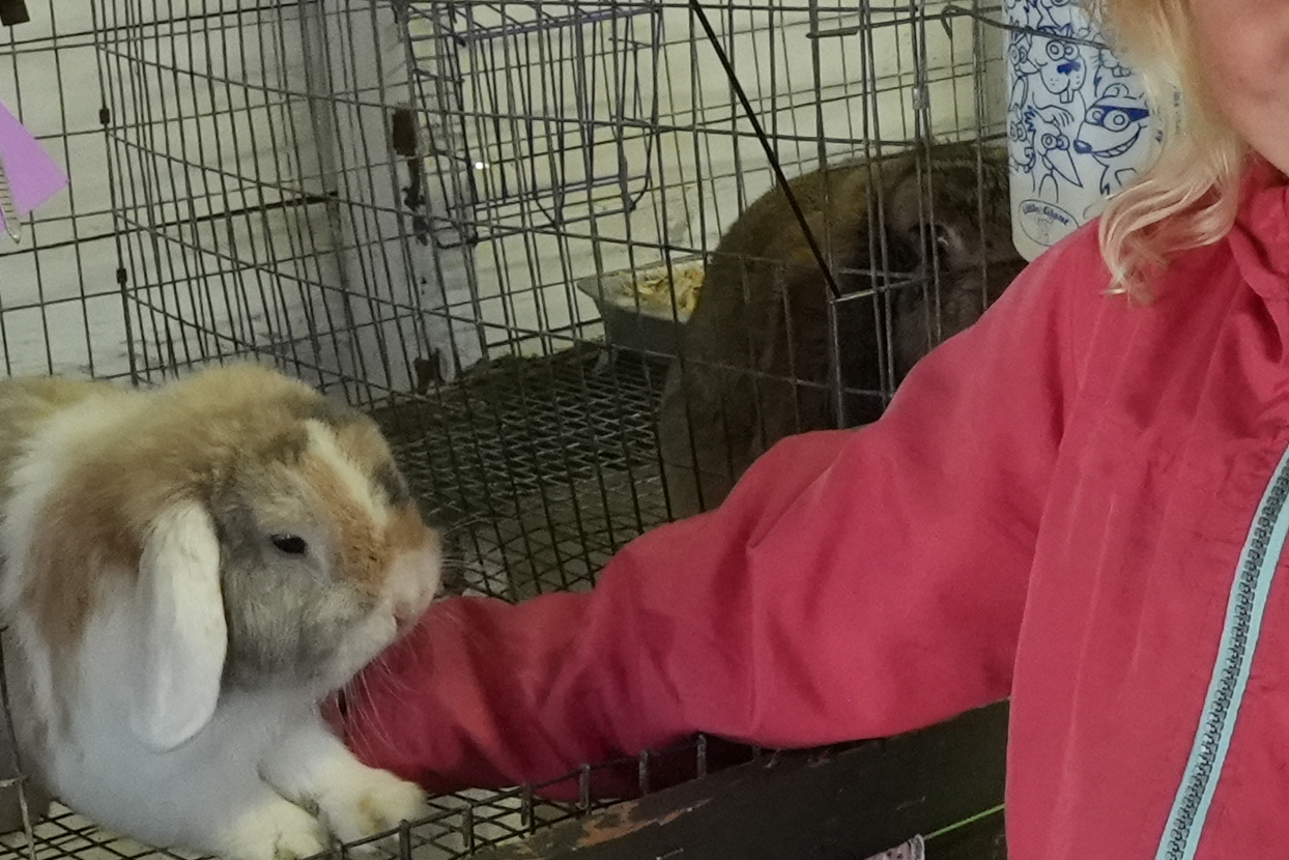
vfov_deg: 19.7
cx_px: 829
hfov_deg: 29.1
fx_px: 2471
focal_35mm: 69
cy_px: 340
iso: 12800
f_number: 14
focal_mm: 21
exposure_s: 1/40
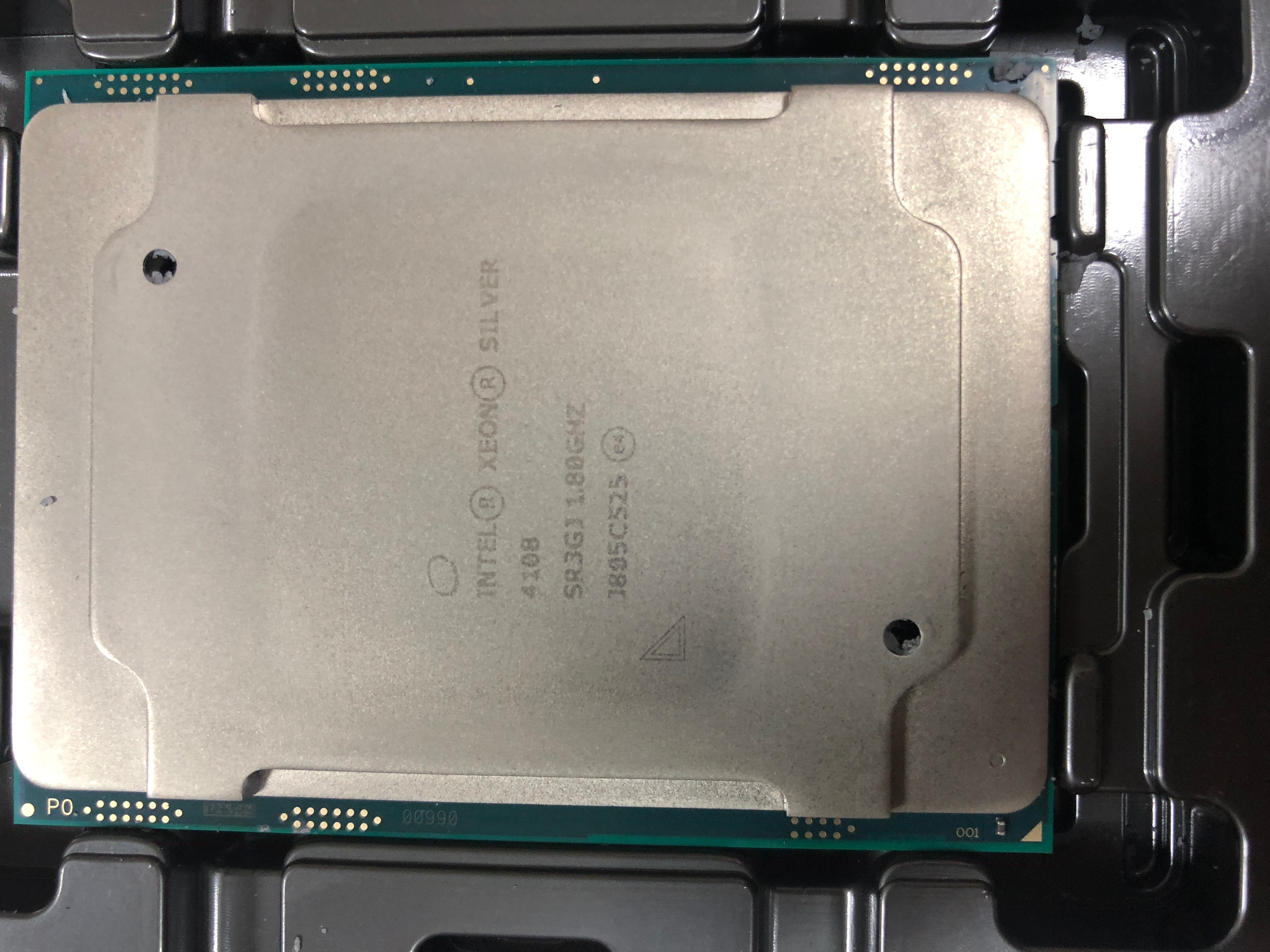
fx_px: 1027
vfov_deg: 49.7
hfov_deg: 63.4
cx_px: 635
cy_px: 476
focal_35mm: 28
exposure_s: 1/17
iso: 50
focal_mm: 3.99
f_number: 1.8
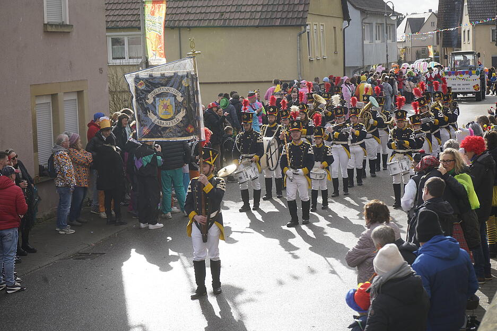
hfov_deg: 28.8
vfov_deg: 19.5
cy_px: 166
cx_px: 248
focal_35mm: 70
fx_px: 966
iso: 100
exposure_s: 1/250
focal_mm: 70
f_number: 7.1
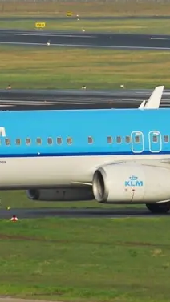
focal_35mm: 1153
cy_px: 140
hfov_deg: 1.1
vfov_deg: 1.9
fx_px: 9242
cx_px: 197
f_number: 8
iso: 200
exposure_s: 1/320
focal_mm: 270
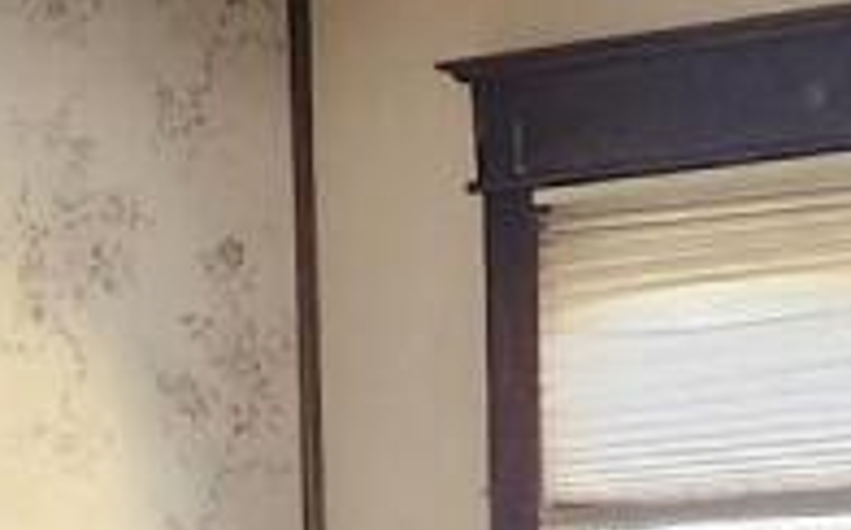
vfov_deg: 5.1
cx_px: 356
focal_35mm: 249
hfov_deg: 8.4
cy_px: 1412
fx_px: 5768
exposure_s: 1/120
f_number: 1.8
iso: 160
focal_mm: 5.4
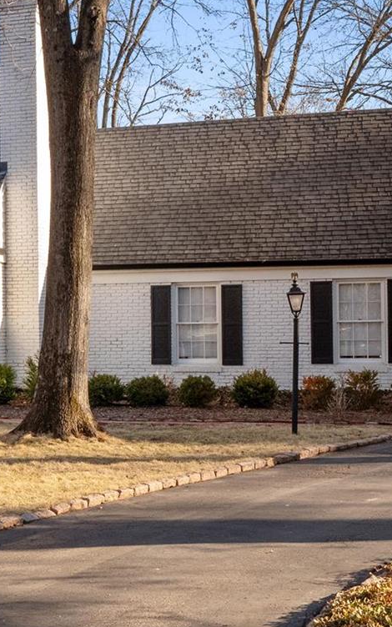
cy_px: 314
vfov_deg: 26.5
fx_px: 1333
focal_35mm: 78
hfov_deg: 16.0
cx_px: -90
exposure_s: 1/250
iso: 400
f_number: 8
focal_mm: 18
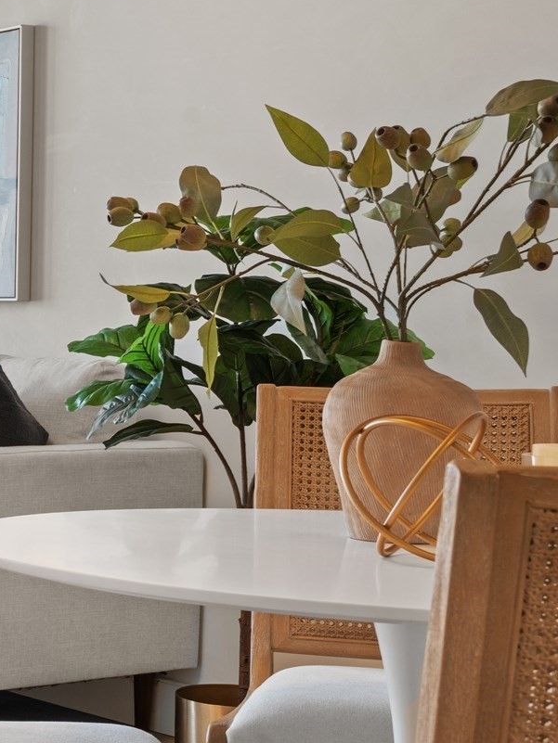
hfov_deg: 15.5
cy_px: 352
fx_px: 1848
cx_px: -348
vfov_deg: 22.8
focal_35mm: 86
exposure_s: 1/1.25
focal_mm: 35
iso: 200
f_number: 9
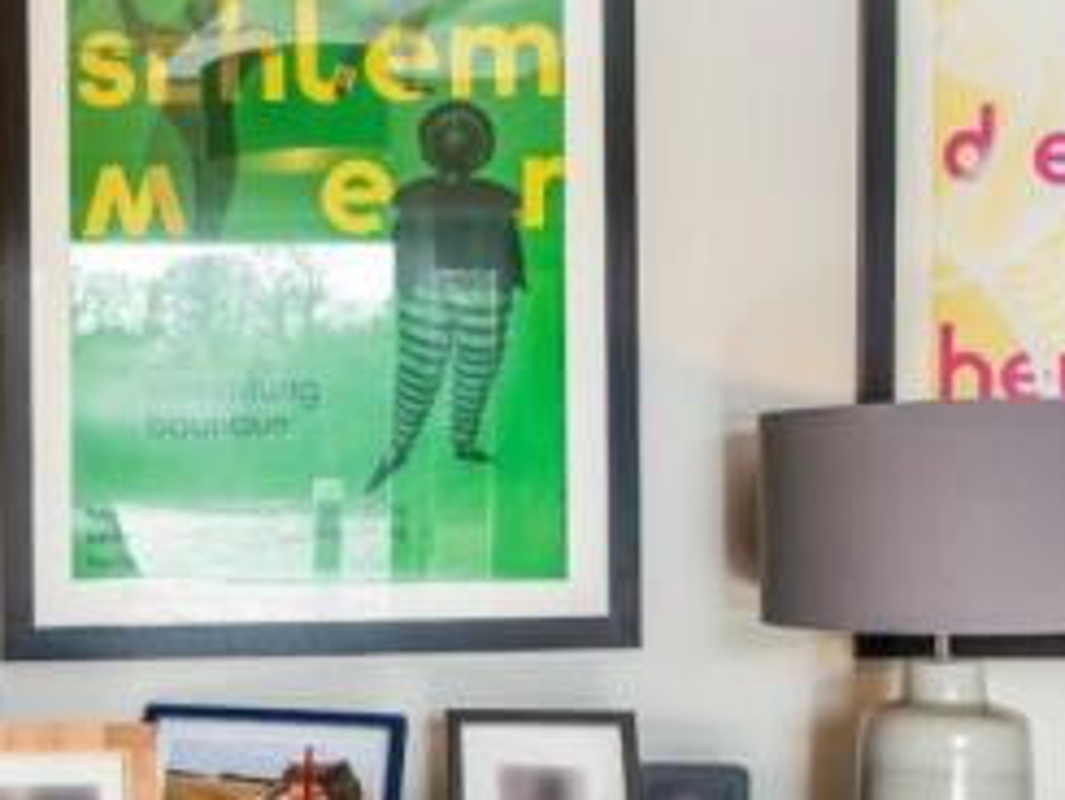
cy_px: 589
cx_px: 83
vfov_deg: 24.6
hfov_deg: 31.0
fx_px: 1816
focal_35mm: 59
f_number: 9
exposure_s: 1/80
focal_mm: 23
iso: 320
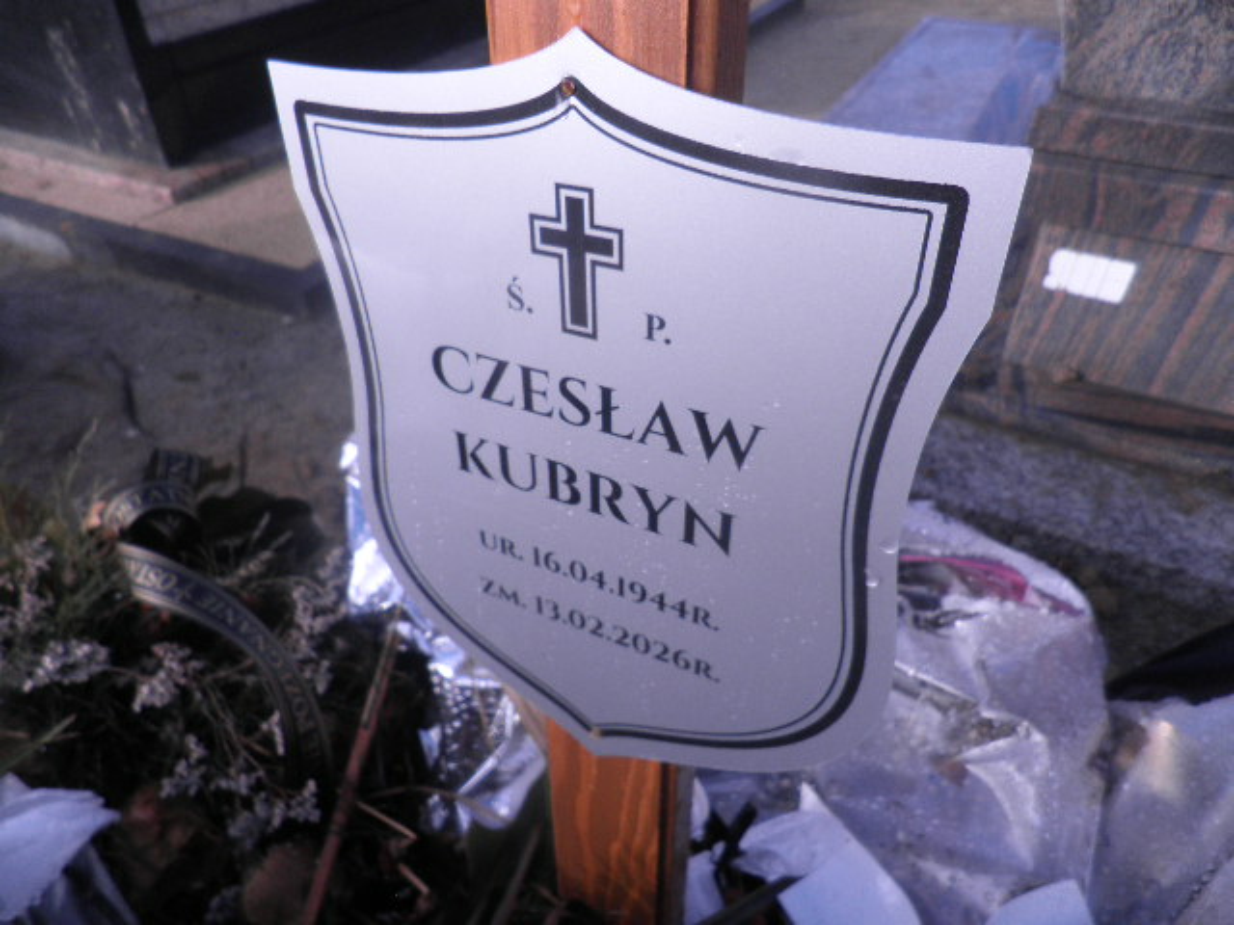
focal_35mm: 24
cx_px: 617
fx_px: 856
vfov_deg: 56.8
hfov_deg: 71.6
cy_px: 462
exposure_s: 1/80
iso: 64
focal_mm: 4.3
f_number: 8.3
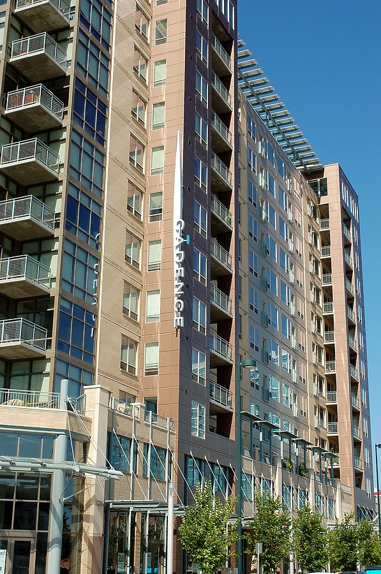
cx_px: 190
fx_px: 812
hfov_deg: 26.4
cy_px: 287
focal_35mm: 51
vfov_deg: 38.9
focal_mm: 34
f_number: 10
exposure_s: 1/250
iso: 200
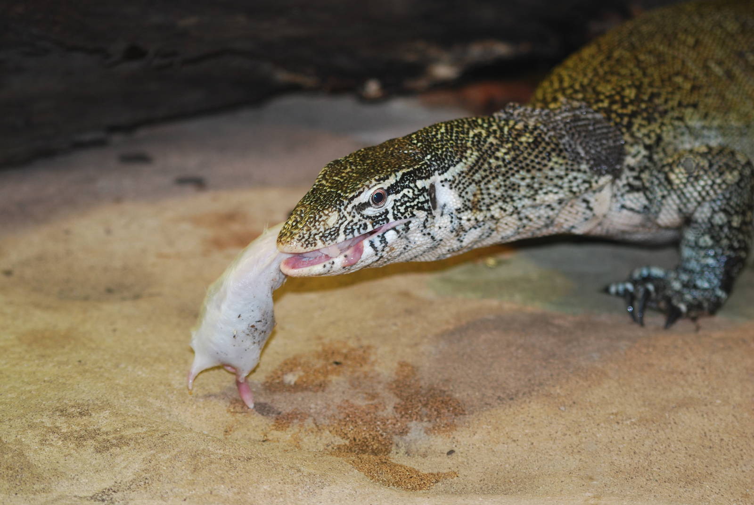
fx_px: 2988
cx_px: 377
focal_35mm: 142
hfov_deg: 14.4
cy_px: 252
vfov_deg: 9.7
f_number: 4.2
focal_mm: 95
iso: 200
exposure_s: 1/60
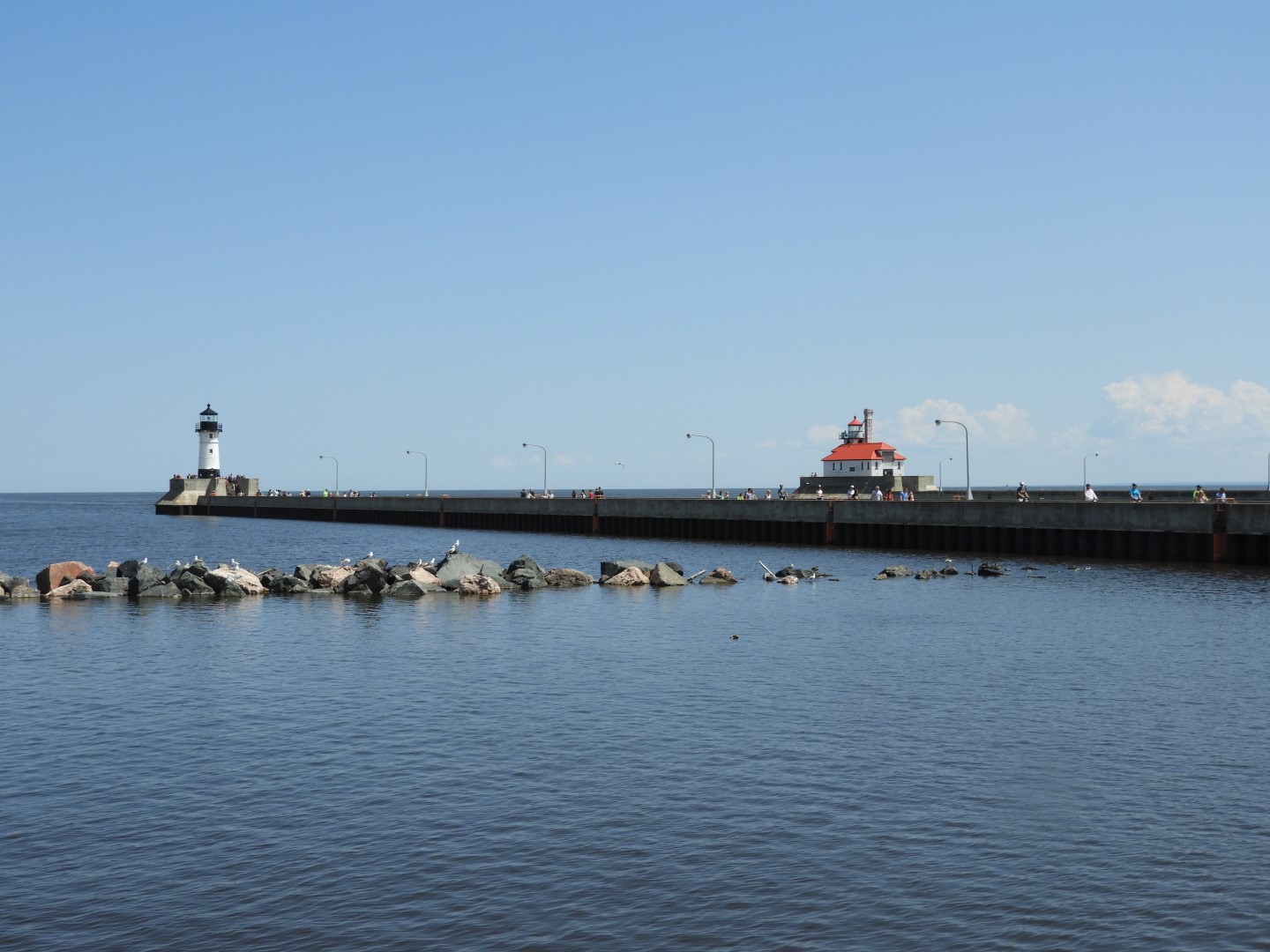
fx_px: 1834
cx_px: 635
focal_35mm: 50
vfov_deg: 29.1
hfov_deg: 38.2
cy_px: 476
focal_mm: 9
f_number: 4
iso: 100
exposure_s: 1/1250
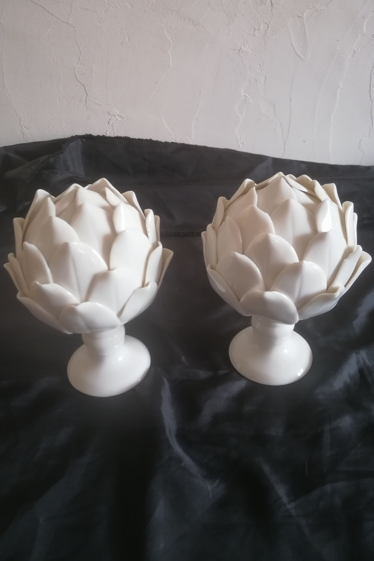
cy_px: 277
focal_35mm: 29
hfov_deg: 45.0
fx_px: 452
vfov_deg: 63.7
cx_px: 181
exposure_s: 1/30
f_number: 1.8
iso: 500
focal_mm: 5.4
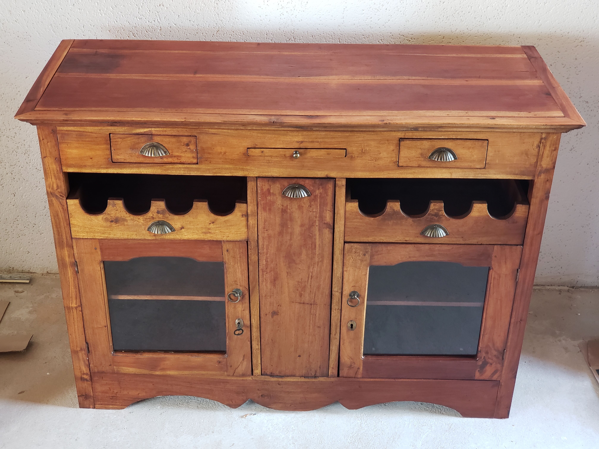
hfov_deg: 36.8
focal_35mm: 52
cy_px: 224
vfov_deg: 28.0
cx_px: 300
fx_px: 900
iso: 160
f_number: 2.4
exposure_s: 1/20
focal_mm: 6
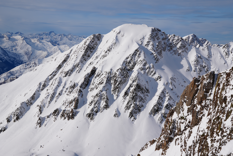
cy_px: 84
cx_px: 124
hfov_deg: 35.4
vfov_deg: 24.0
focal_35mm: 56
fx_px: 365
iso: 100
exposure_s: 1/500
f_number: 10
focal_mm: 32.9
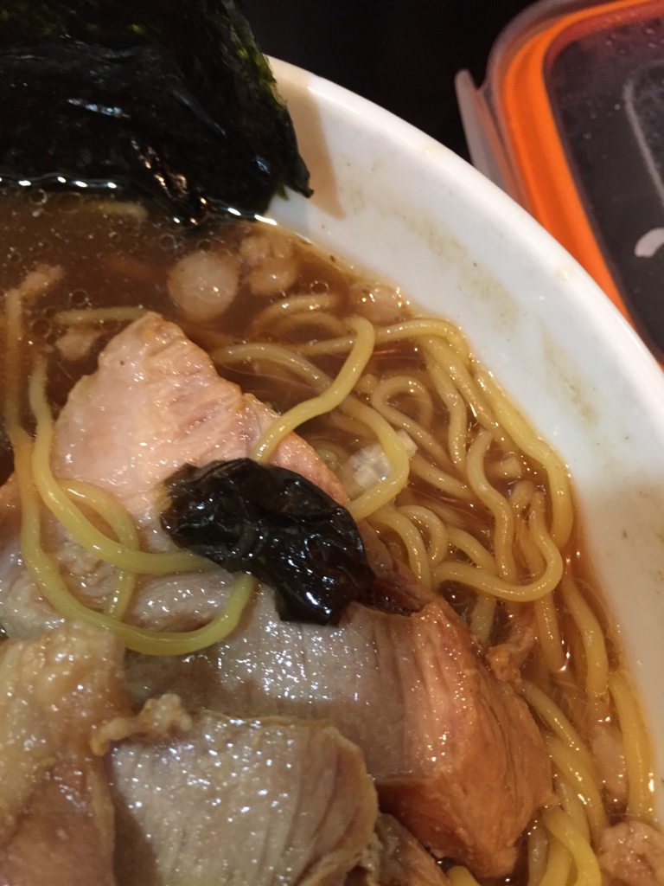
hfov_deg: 48.2
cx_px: 332
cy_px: 443
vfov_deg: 61.7
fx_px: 742
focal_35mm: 29
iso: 250
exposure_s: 1/20
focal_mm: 4.15
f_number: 2.2
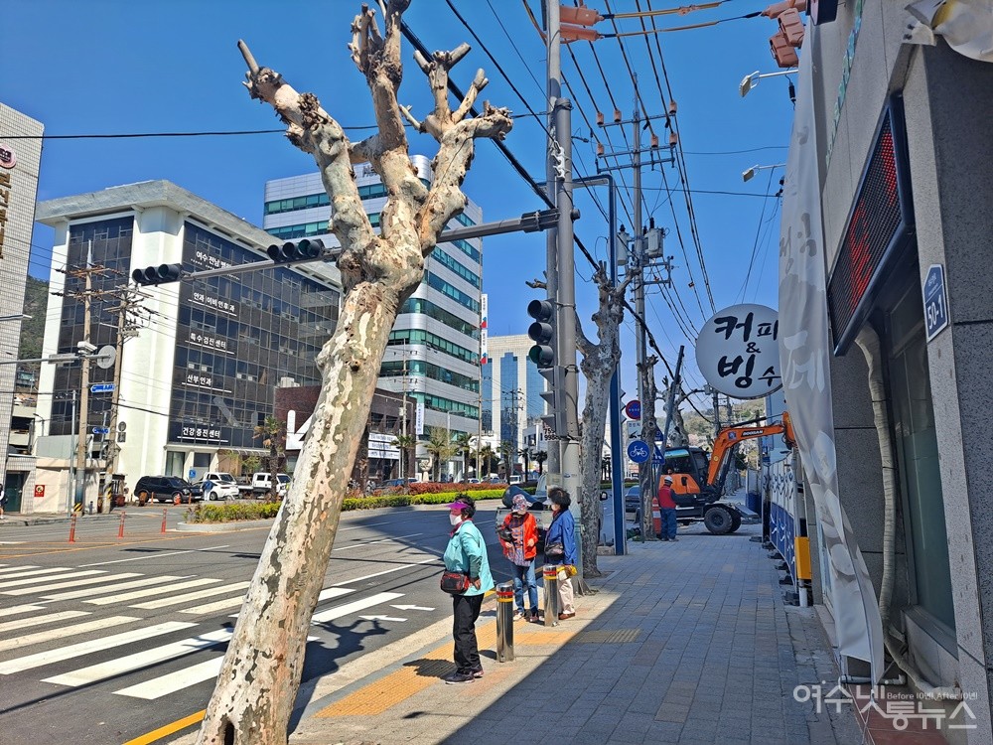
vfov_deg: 56.8
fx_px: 688
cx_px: 496
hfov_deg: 71.6
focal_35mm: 24
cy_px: 372
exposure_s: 1/1057
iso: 25
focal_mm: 5.23
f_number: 1.8
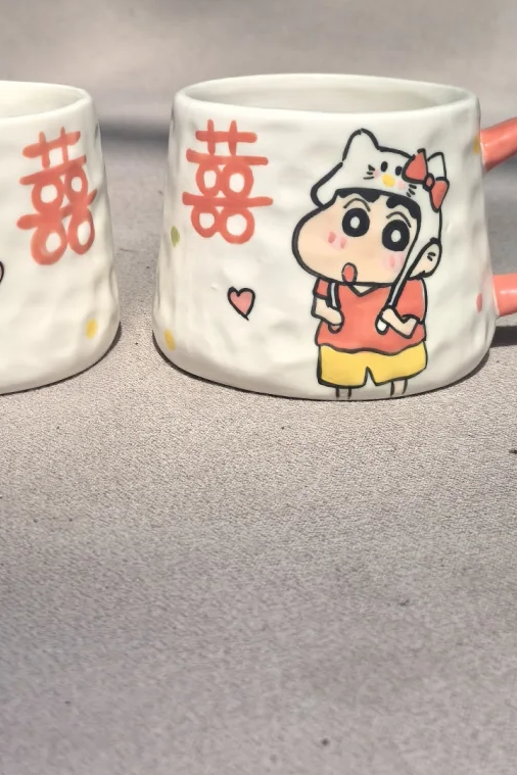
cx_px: 132
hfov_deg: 19.1
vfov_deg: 27.7
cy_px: 131
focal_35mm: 71
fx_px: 1529
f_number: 2
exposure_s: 1/4739
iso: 50
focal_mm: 5.75
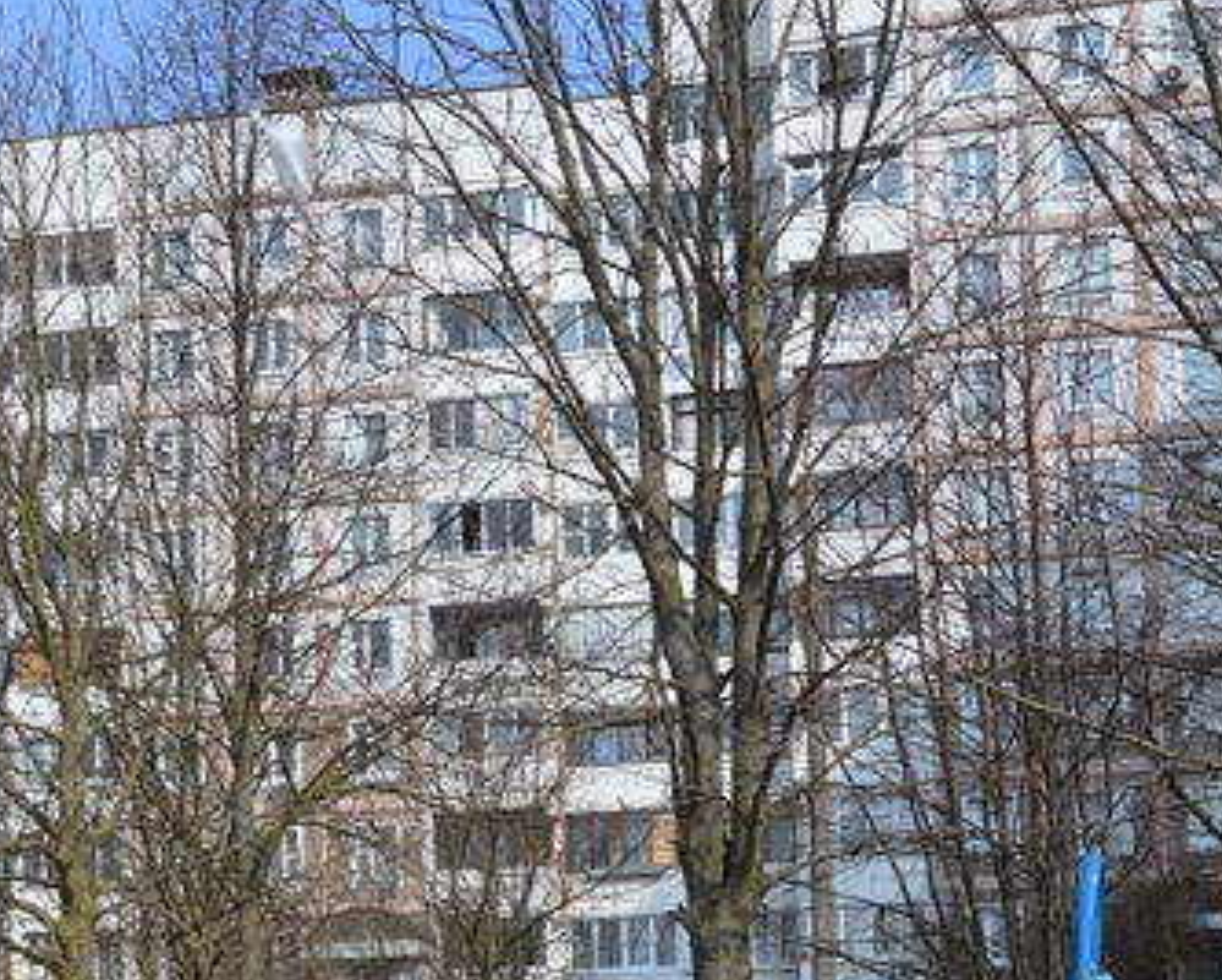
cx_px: 70
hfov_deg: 22.8
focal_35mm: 81
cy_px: 962
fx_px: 2932
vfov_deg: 18.5
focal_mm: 24
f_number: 8
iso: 100
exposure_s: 1/250
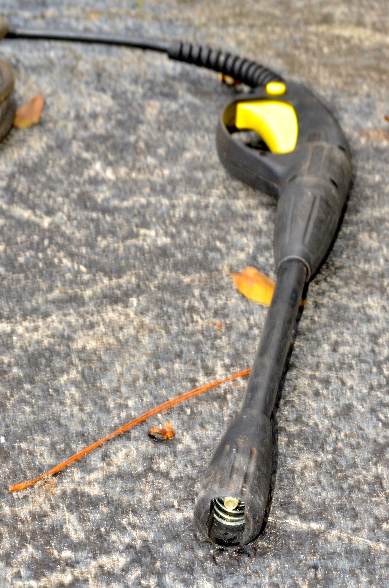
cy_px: 294
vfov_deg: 16.1
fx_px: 2076
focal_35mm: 128
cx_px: 194
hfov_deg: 10.7
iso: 800
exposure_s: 1/30
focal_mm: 85
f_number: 13
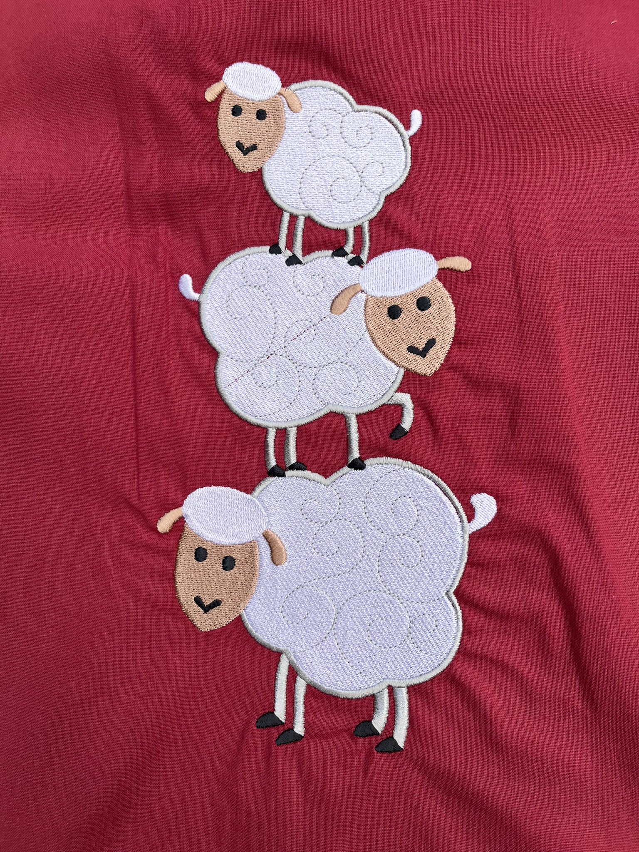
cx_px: 320
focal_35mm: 26
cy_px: 426
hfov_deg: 53.1
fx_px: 640
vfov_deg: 67.3
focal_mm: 5.1
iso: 50
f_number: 1.6
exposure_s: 1/544
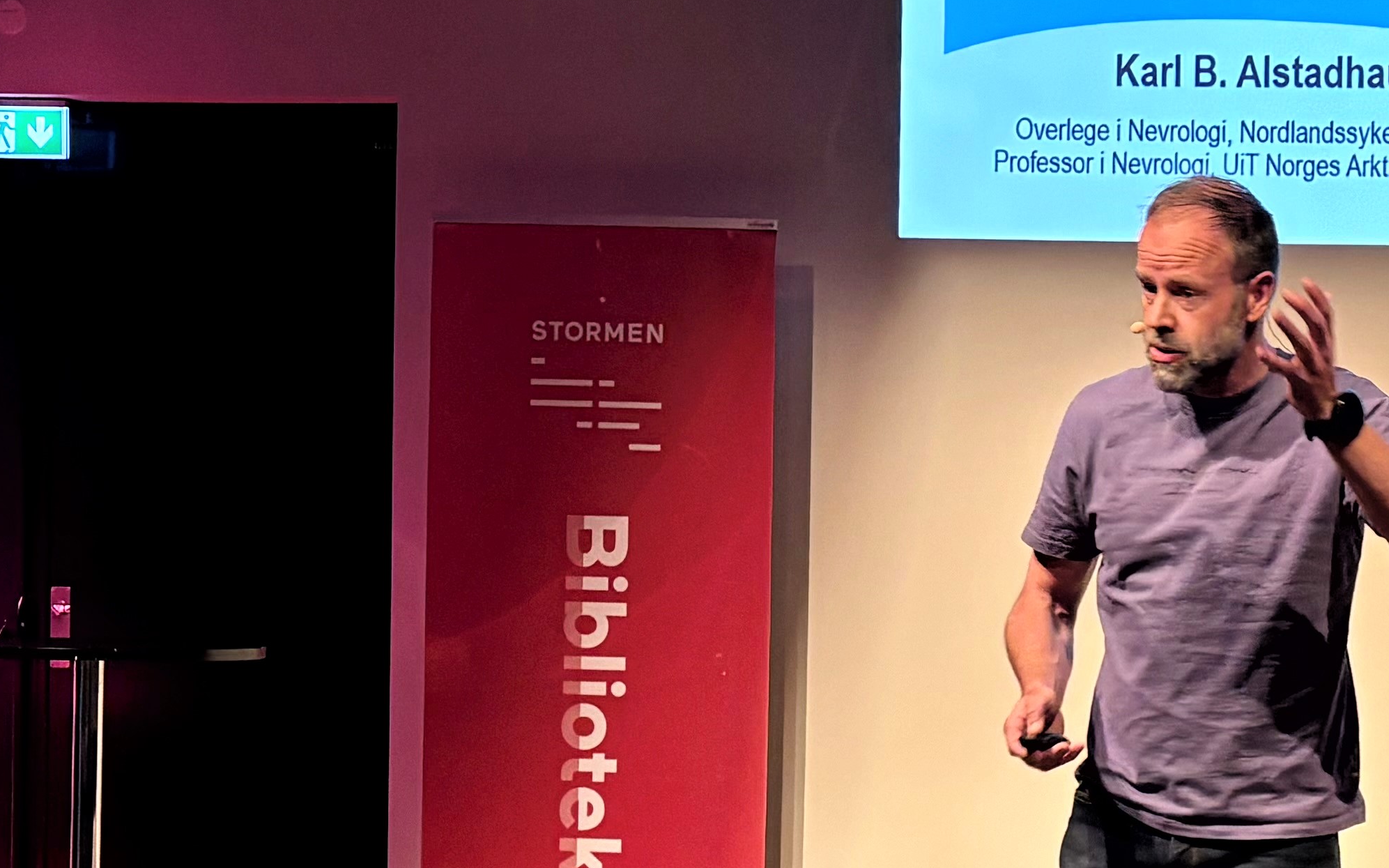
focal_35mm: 79
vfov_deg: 16.4
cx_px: 1448
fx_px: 2990
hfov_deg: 24.7
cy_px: 624
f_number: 1.6
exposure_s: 1/50
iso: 160
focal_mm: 5.96
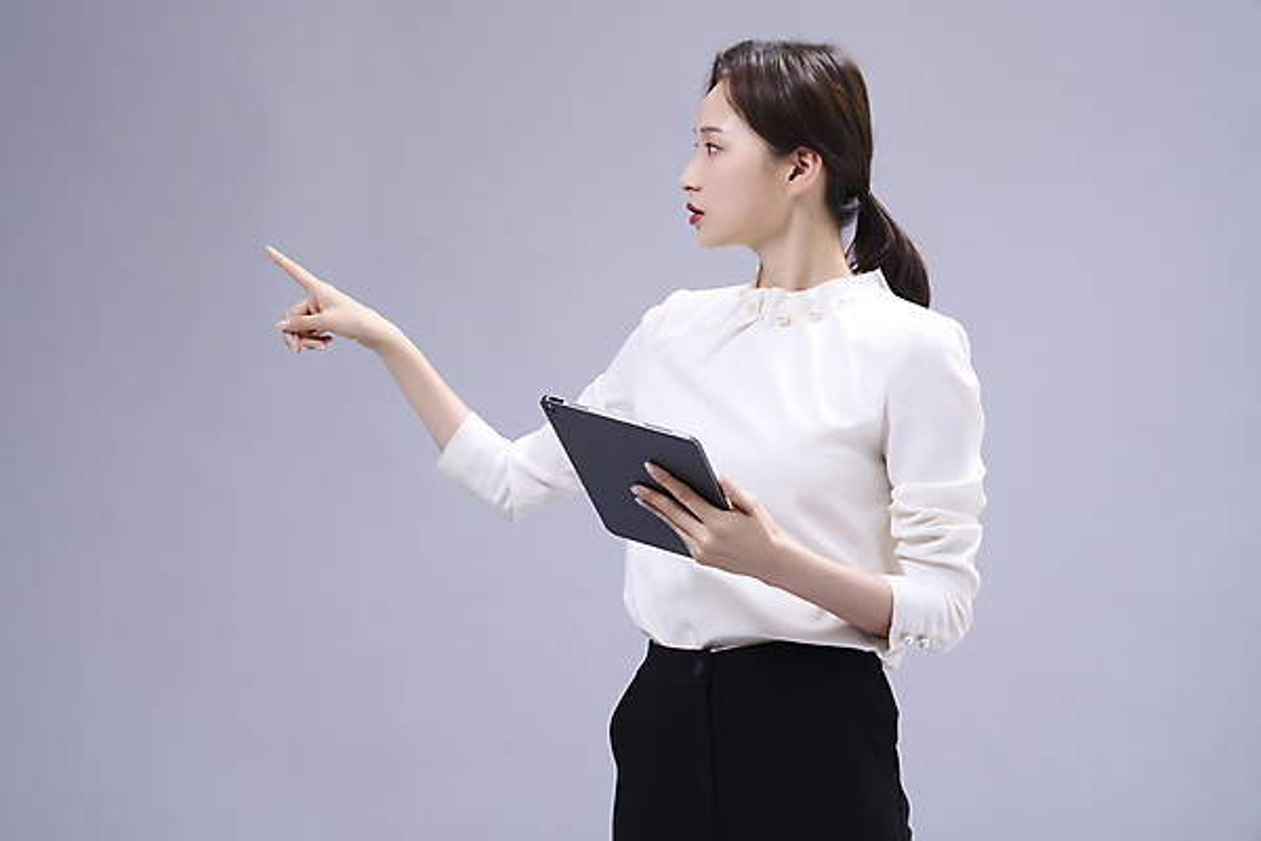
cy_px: 420
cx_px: 630
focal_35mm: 70
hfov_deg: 28.8
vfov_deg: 19.5
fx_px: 2452
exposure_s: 1/125
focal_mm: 70
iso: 160
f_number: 8
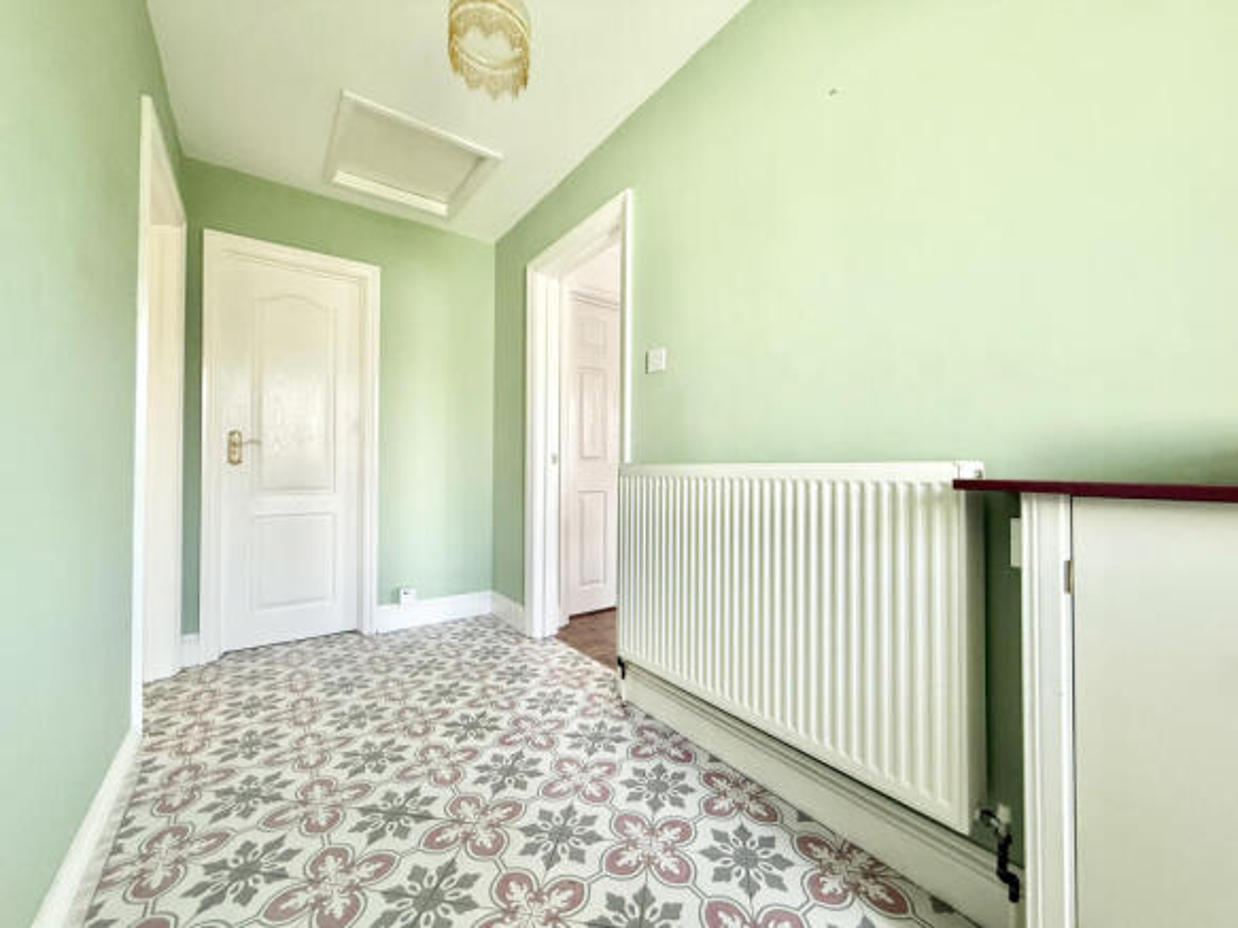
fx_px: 501
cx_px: 619
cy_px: 464
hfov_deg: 102.1
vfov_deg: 85.7
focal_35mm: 14
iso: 250
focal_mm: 2.22
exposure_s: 1/99
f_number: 2.2
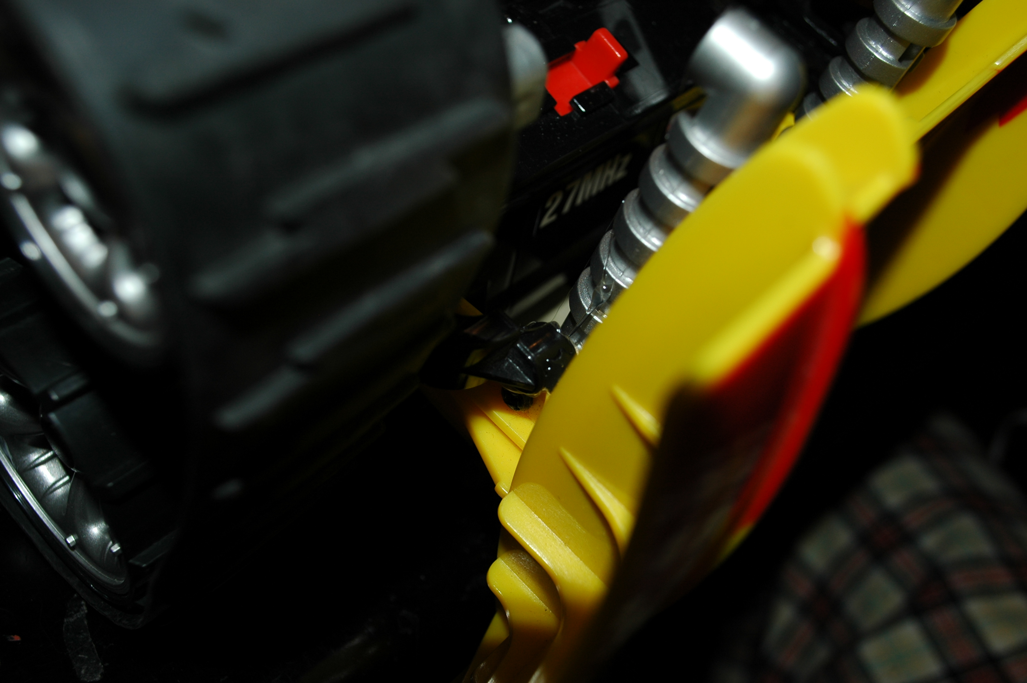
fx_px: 1026
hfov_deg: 53.2
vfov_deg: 36.8
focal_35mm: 36
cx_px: 514
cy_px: 342
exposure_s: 1/125
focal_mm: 24
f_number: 5.6
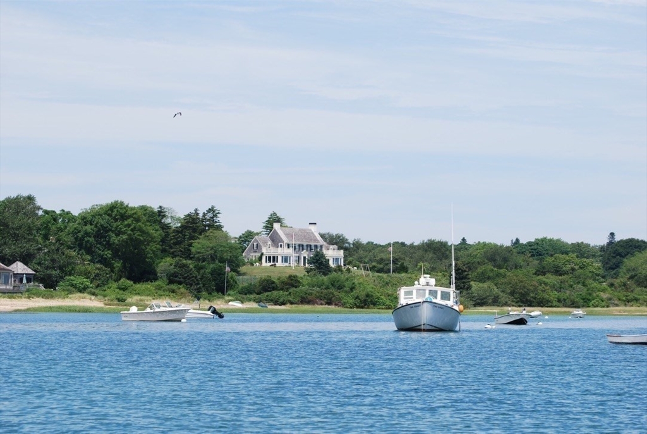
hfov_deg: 16.0
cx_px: 324
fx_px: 2295
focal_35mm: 128
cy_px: 217
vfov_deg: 10.8
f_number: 5.6
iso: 100
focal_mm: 85
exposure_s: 1/500
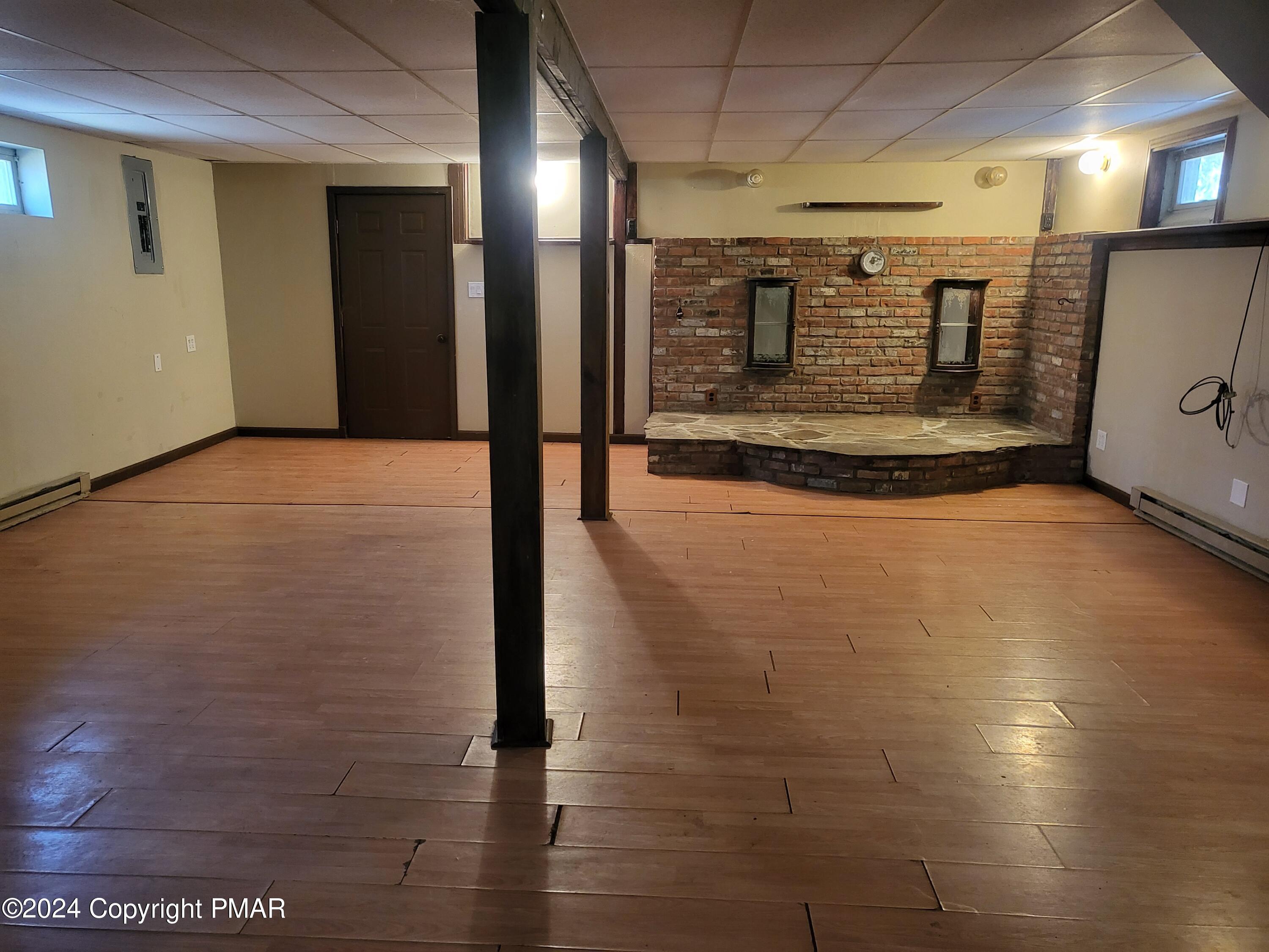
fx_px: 953
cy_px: 476
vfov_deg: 53.1
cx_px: 634
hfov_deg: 67.3
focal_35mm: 26
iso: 500
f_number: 1.8
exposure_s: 1/40
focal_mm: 4.25
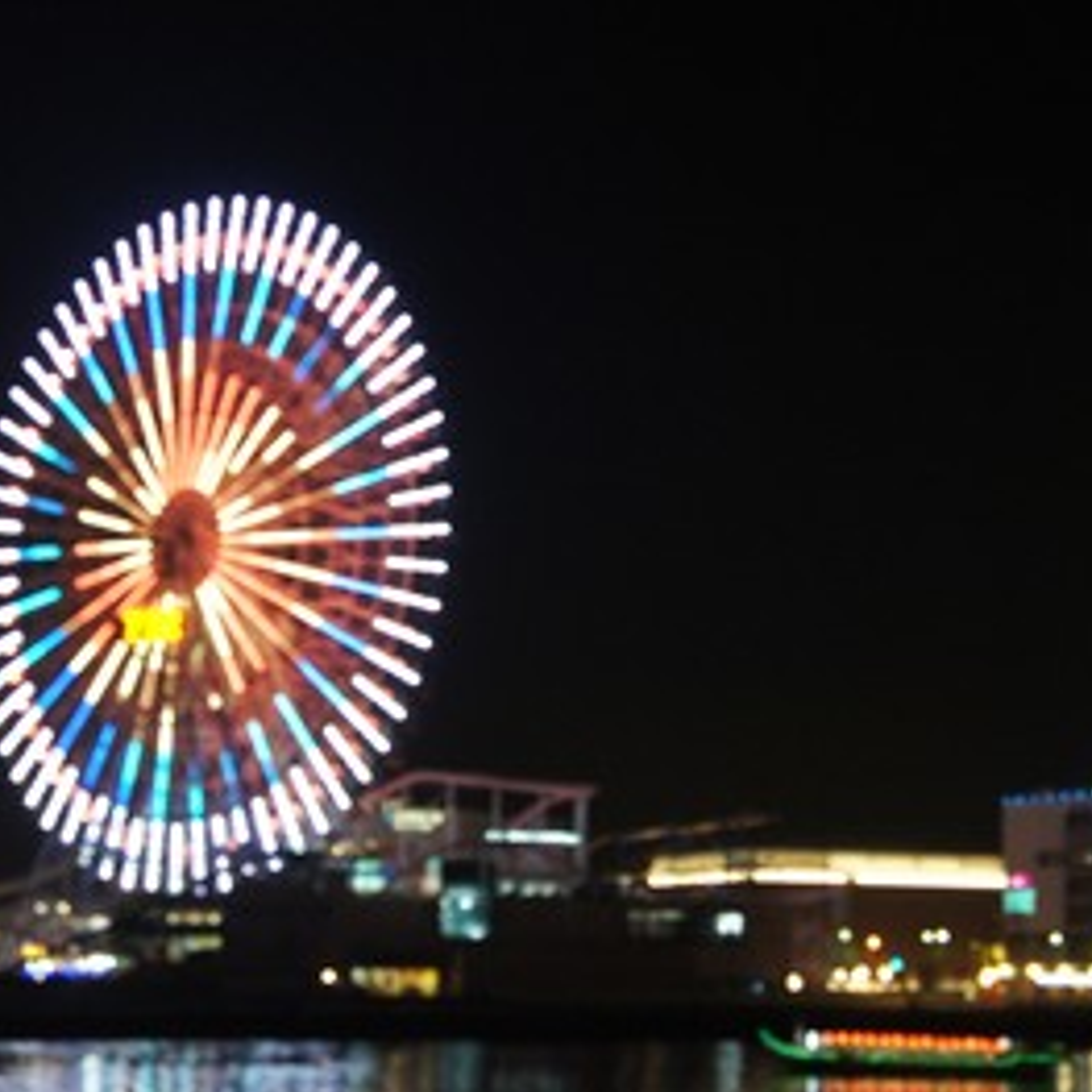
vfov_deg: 19.5
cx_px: 693
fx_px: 3176
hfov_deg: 19.5
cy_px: 544
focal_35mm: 89
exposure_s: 1/13
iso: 1600
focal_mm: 46
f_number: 5
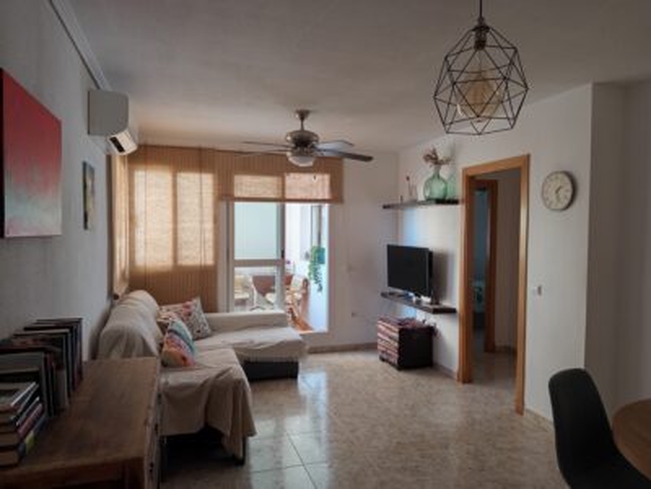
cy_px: 244
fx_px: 451
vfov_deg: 56.8
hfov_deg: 71.6
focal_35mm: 24
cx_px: 326
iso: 287
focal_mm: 5.24
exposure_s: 1/50
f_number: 1.7
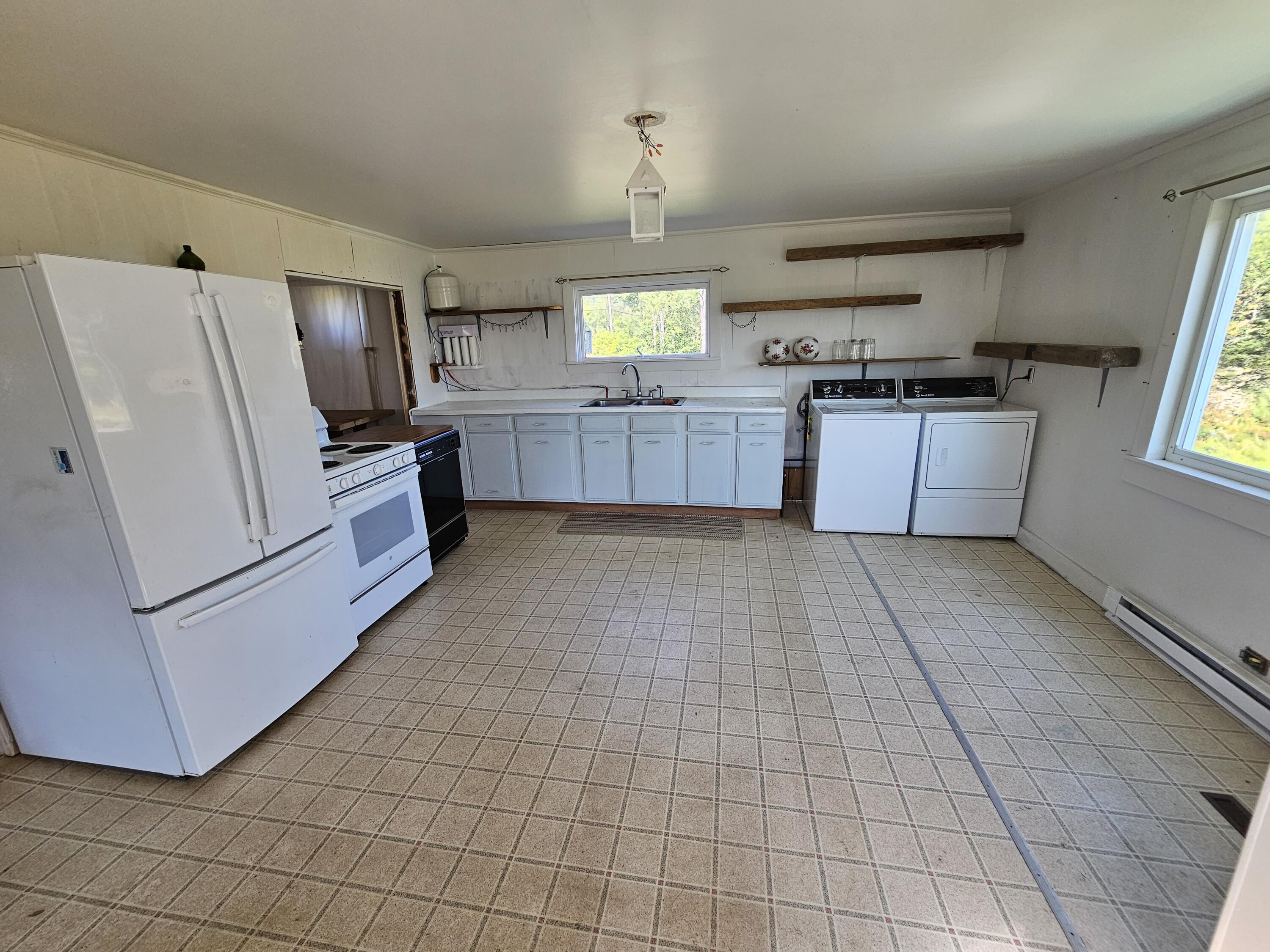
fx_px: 477
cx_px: 635
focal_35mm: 13
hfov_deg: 106.2
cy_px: 476
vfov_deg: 89.9
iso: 125
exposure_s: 1/207
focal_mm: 2.2
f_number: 2.2
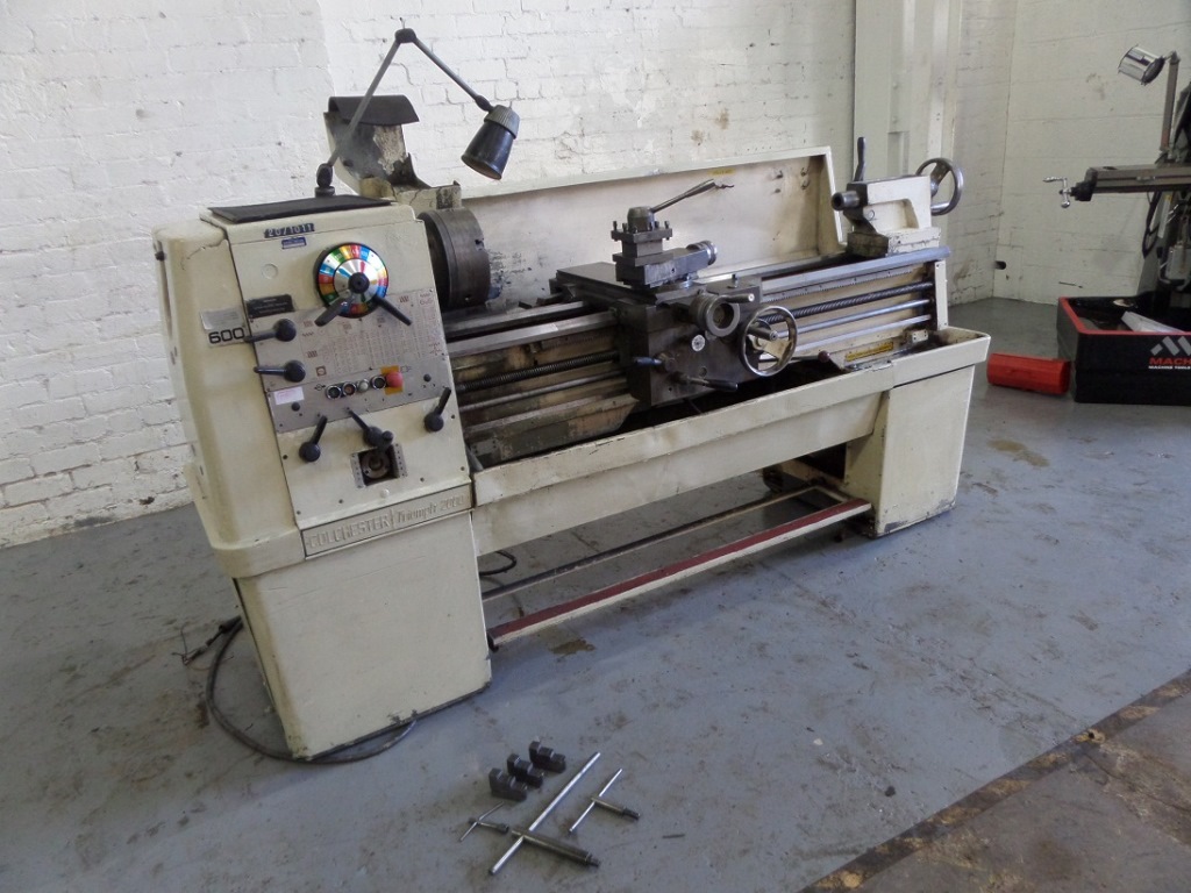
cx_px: 596
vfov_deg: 56.8
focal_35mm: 24
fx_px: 826
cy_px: 446
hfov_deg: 71.6
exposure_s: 1/20
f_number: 3.2
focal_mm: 4
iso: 240
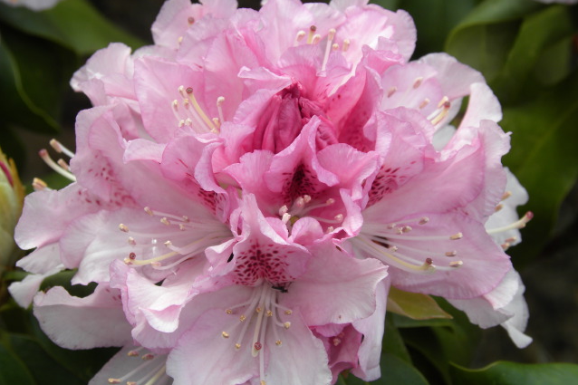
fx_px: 3082
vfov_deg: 7.1
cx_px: 289
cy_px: 194
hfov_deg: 10.7
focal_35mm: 192
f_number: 4.5
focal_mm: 32.7
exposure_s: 1/124
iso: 64
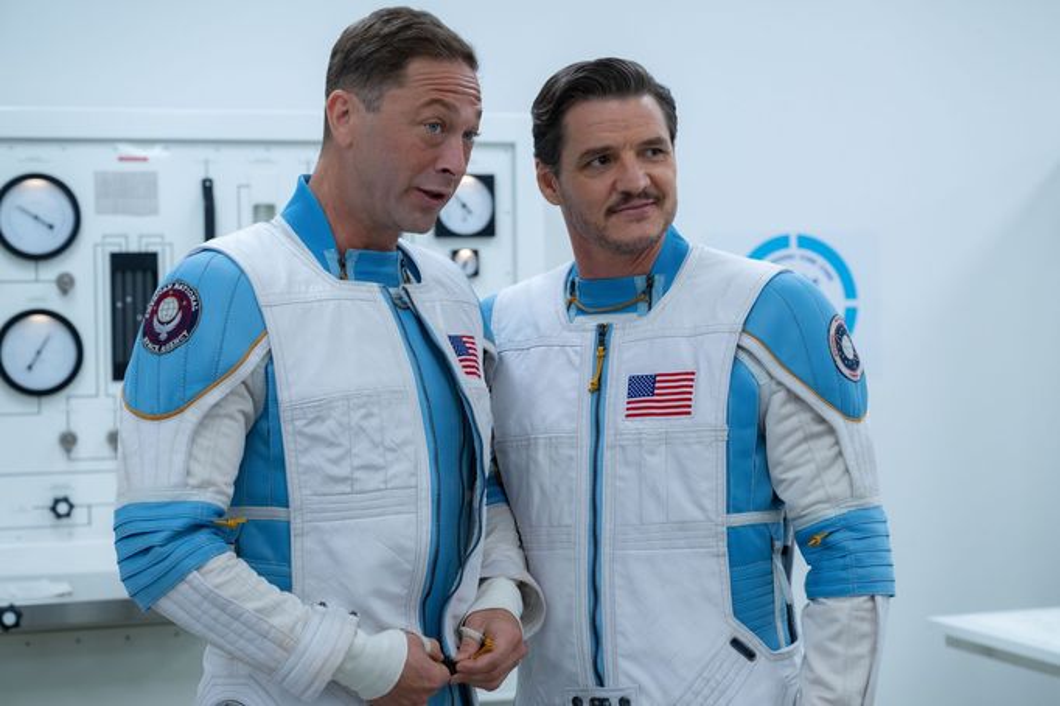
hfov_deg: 29.3
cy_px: 353
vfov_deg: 19.7
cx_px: 530
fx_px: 2031
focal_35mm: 69
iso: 1600
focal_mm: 69
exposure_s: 1/200
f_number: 5
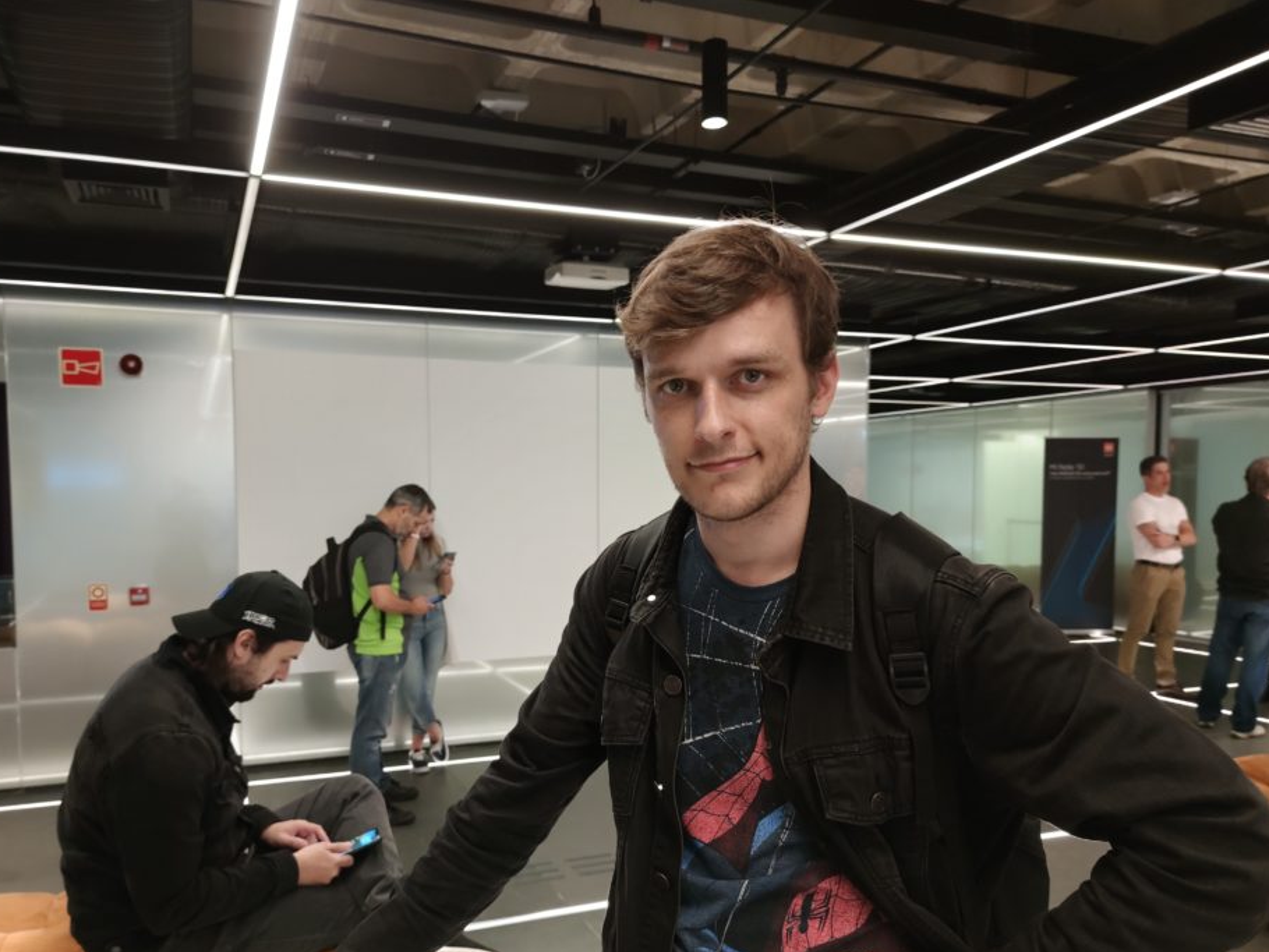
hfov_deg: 65.1
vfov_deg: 51.3
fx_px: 990
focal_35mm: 27
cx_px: 561
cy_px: 534
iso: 1312
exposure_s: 1/40
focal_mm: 6.72
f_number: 1.69
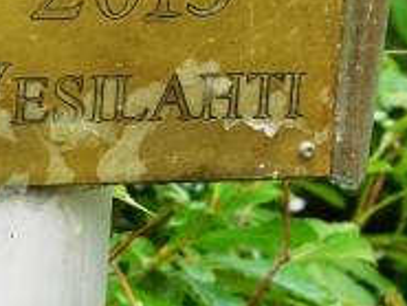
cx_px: 44
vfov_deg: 3.4
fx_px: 5118
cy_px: -26
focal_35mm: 435
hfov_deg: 4.5
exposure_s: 1/100
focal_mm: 32.1
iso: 125
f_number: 5.3
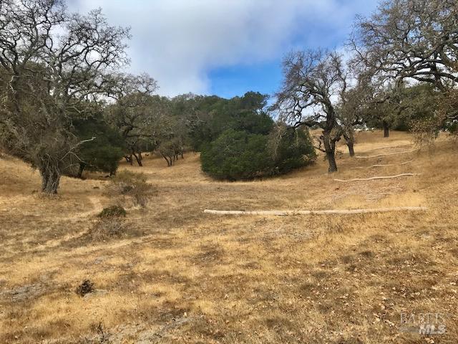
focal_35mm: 28
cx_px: 229
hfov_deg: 63.4
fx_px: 370
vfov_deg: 49.7
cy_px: 172
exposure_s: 1/1773
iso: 20
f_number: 1.8
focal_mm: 3.99
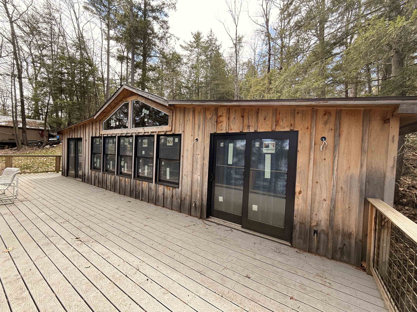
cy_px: 156
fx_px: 169
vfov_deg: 85.7
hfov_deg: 102.1
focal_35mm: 14
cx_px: 208
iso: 50
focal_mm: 2.22
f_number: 2.2
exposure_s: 1/204
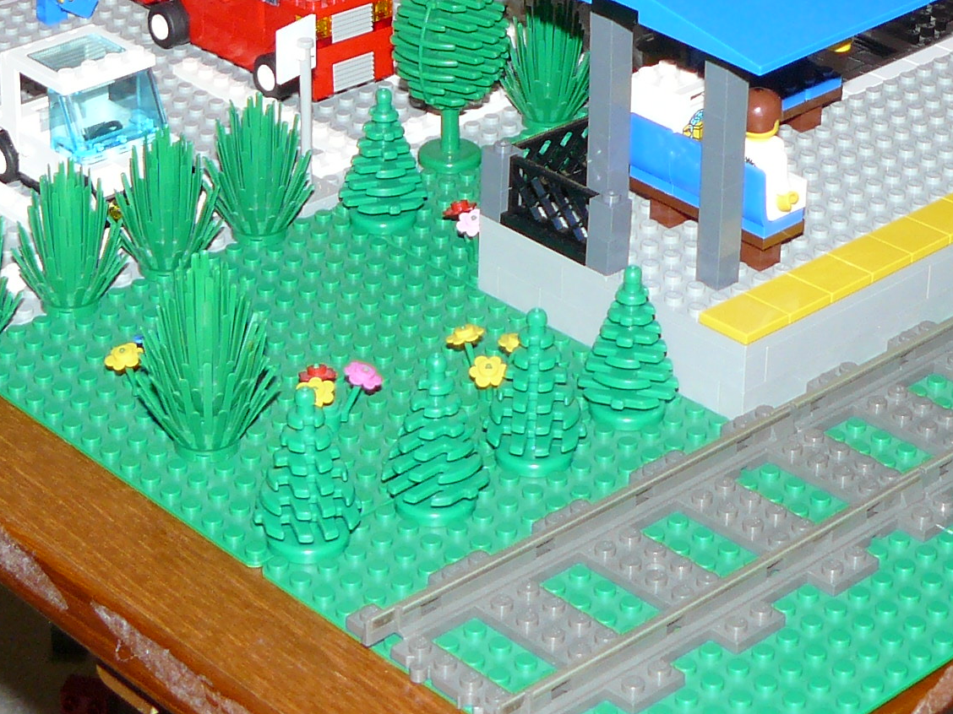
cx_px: 517
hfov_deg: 20.0
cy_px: -176
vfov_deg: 14.5
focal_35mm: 98
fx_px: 2698
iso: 100
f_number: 2.8
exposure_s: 1/25
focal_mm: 6
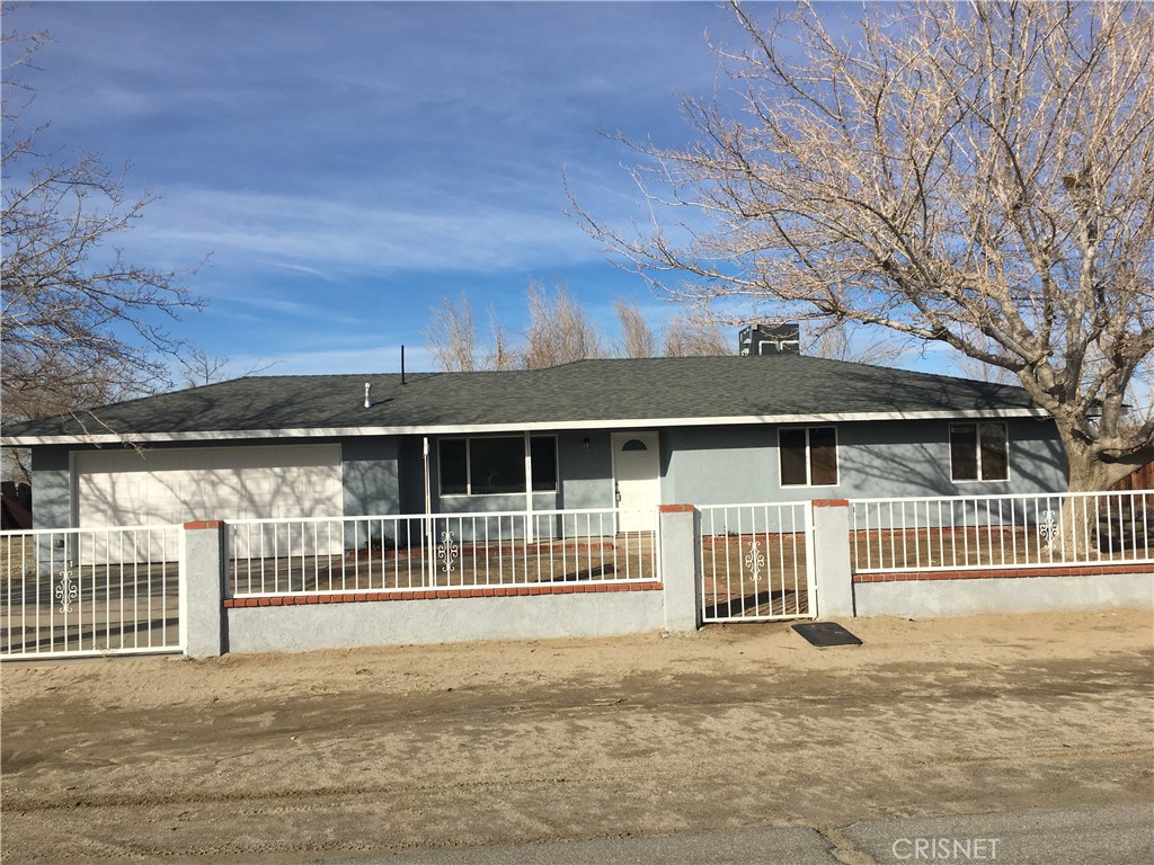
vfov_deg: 48.2
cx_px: 577
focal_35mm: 29
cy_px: 432
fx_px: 967
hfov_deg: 61.7
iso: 25
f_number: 2.2
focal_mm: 4.15
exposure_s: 1/2331
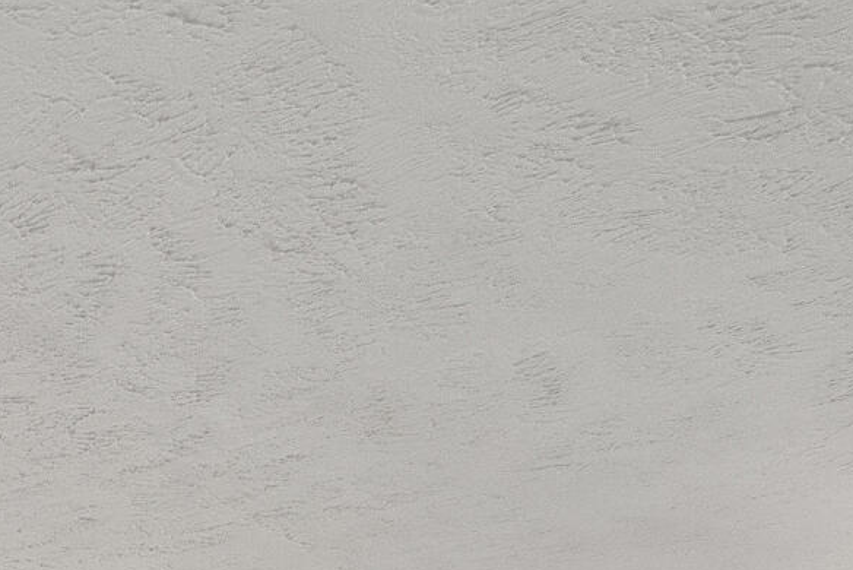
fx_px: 1825
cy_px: 1257
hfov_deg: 21.5
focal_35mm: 77
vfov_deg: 13.9
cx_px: -466
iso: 500
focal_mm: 10
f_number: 8
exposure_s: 1/13
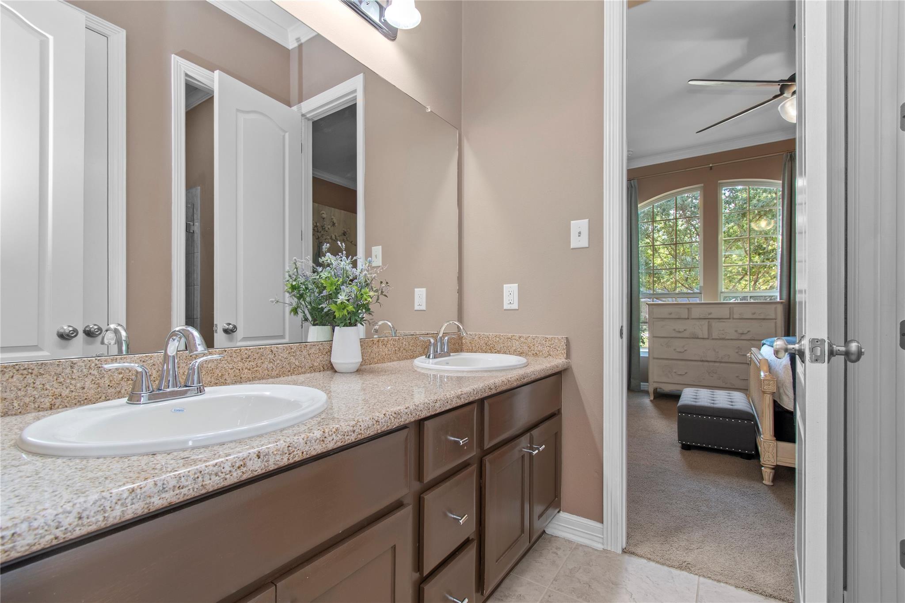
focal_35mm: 15
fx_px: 377
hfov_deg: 100.4
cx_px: 452
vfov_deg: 77.3
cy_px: 302
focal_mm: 10
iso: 320
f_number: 8
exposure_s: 1/8
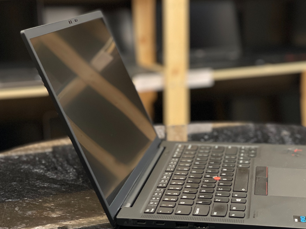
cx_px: 176
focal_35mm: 74
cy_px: 129
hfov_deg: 26.3
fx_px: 654
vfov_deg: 19.9
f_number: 2.2
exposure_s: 1/40
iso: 320
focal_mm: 7.5
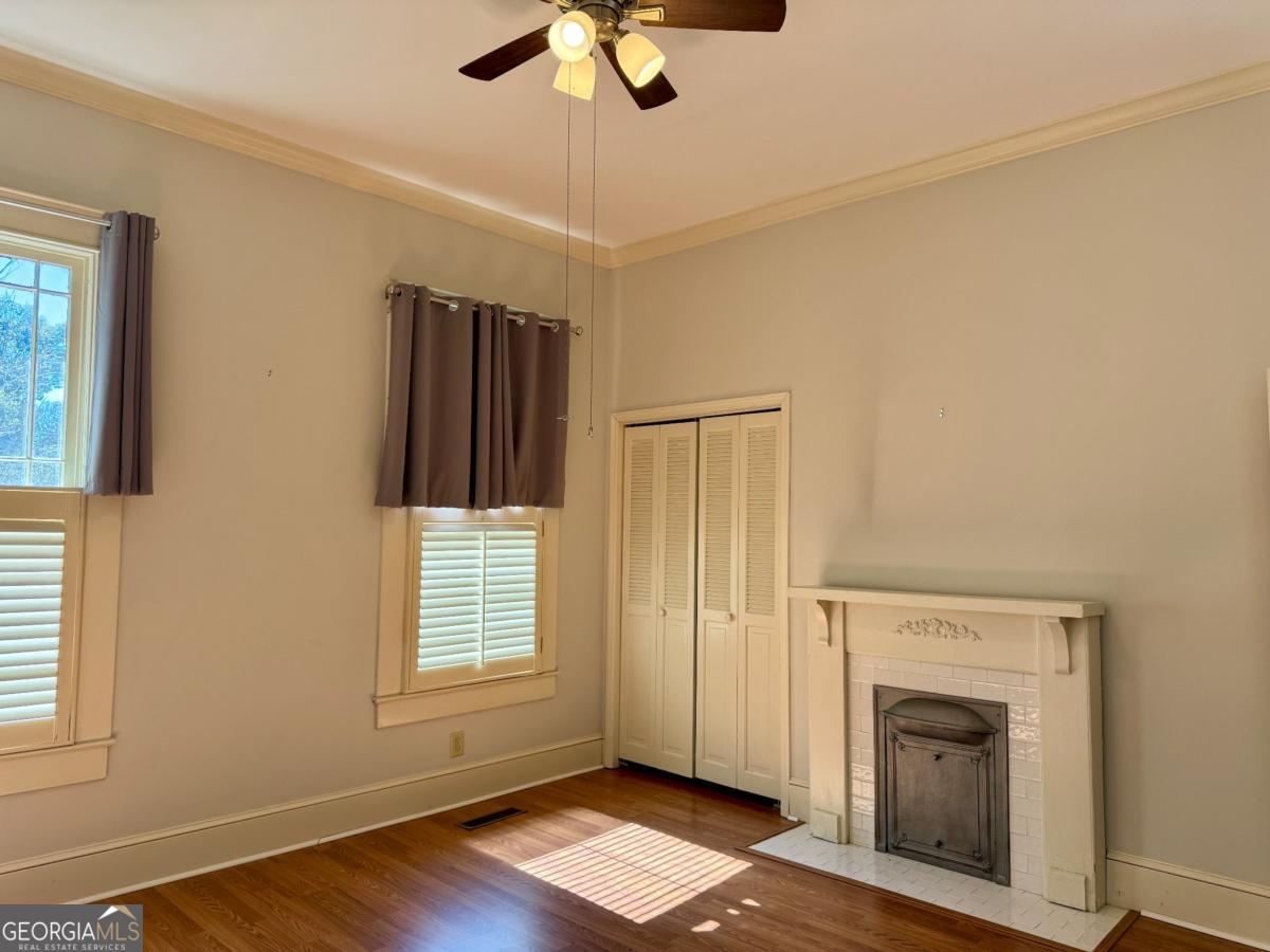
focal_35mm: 24
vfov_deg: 56.8
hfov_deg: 71.6
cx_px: 635
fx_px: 881
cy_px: 476
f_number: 1.78
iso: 100
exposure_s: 1/252
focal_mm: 6.76
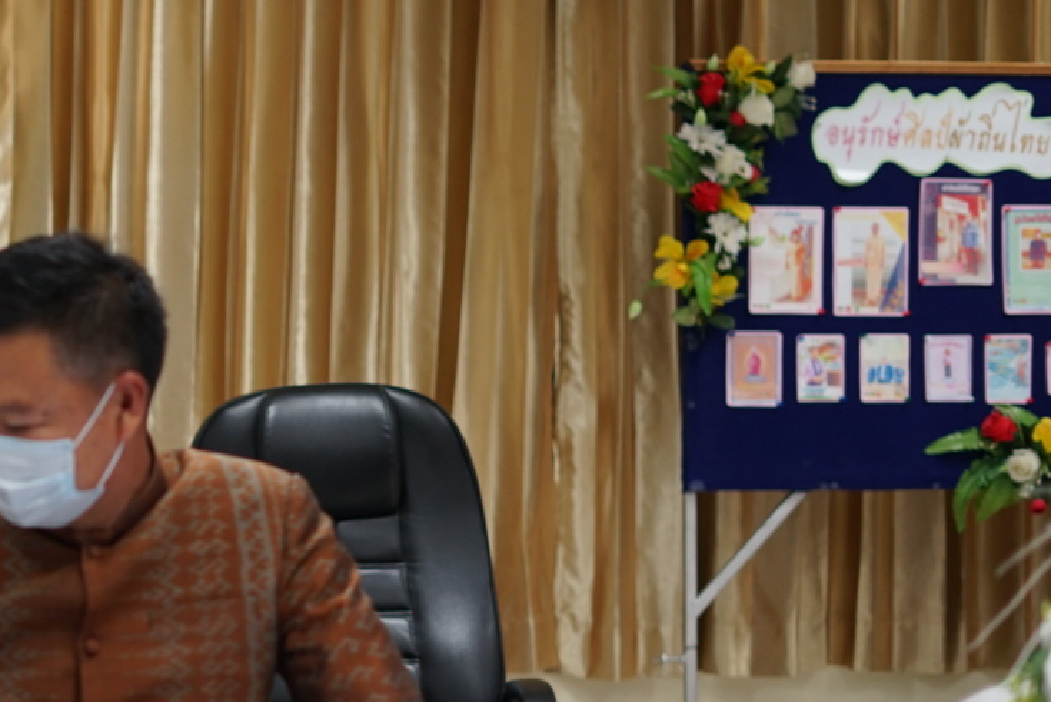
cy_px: 450
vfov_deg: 12.5
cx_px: 59
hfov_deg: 18.2
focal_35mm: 110
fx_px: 3213
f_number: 2
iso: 400
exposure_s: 1/160
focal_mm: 50
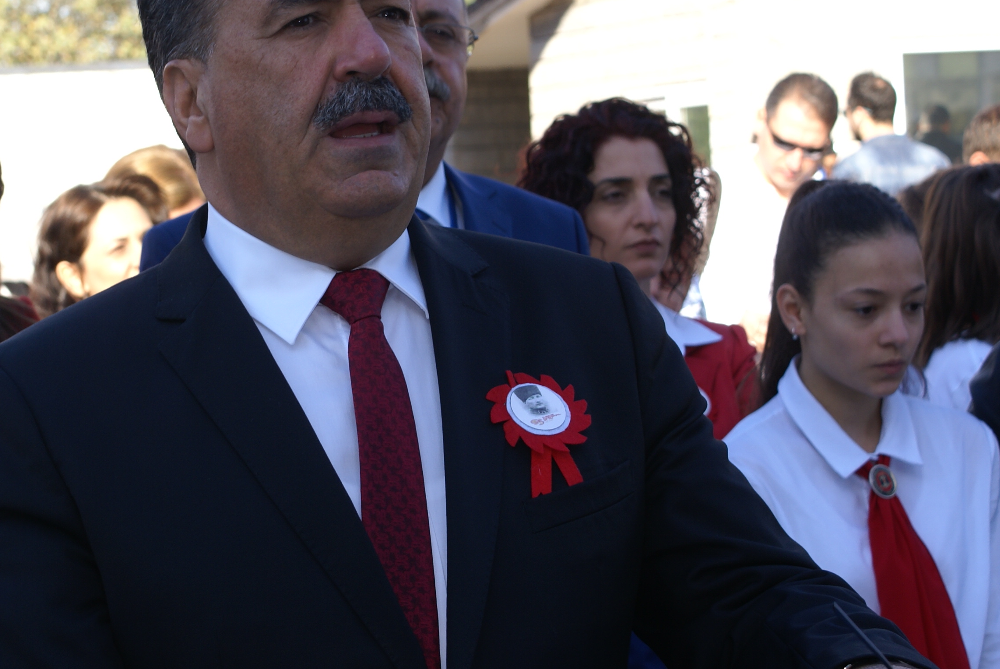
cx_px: 359
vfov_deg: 12.0
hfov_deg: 17.8
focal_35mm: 115
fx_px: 3194
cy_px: 313
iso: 100
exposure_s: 1/100
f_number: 7.1
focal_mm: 45
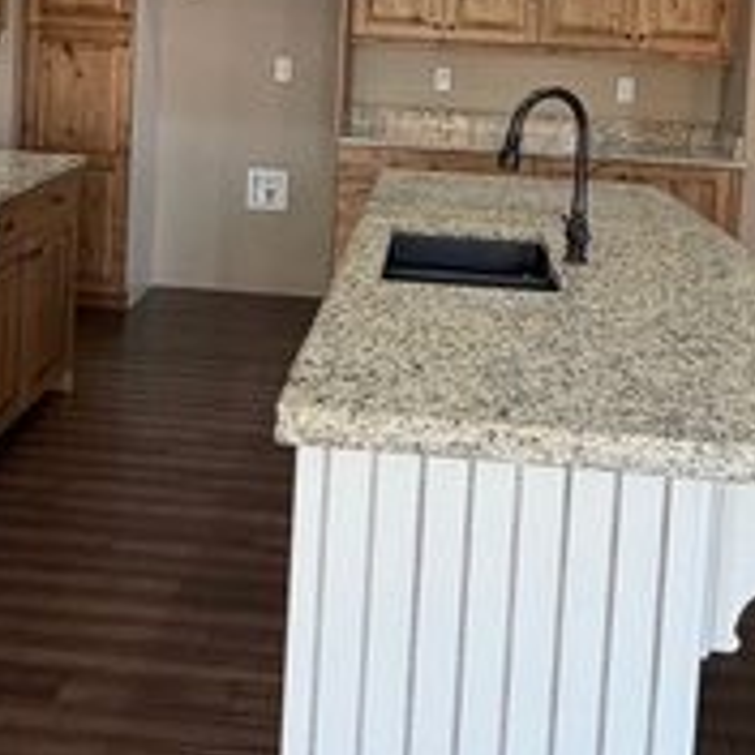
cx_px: 317
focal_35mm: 54
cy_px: 77
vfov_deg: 30.3
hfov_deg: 31.6
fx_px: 1333
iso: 200
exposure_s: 1/60
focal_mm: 2.22
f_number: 2.2
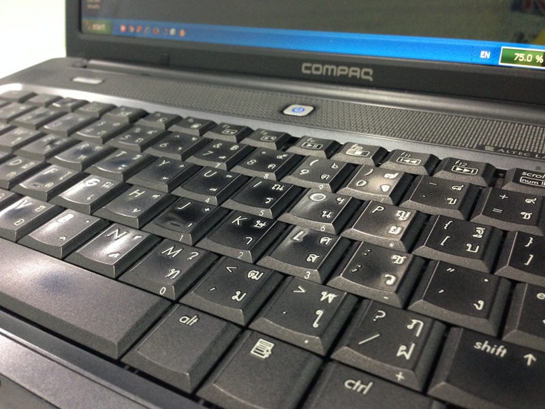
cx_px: 272
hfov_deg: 55.4
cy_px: 204
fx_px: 520
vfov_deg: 42.9
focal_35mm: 33
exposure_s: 1/20
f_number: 2.4
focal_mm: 4.12
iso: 200
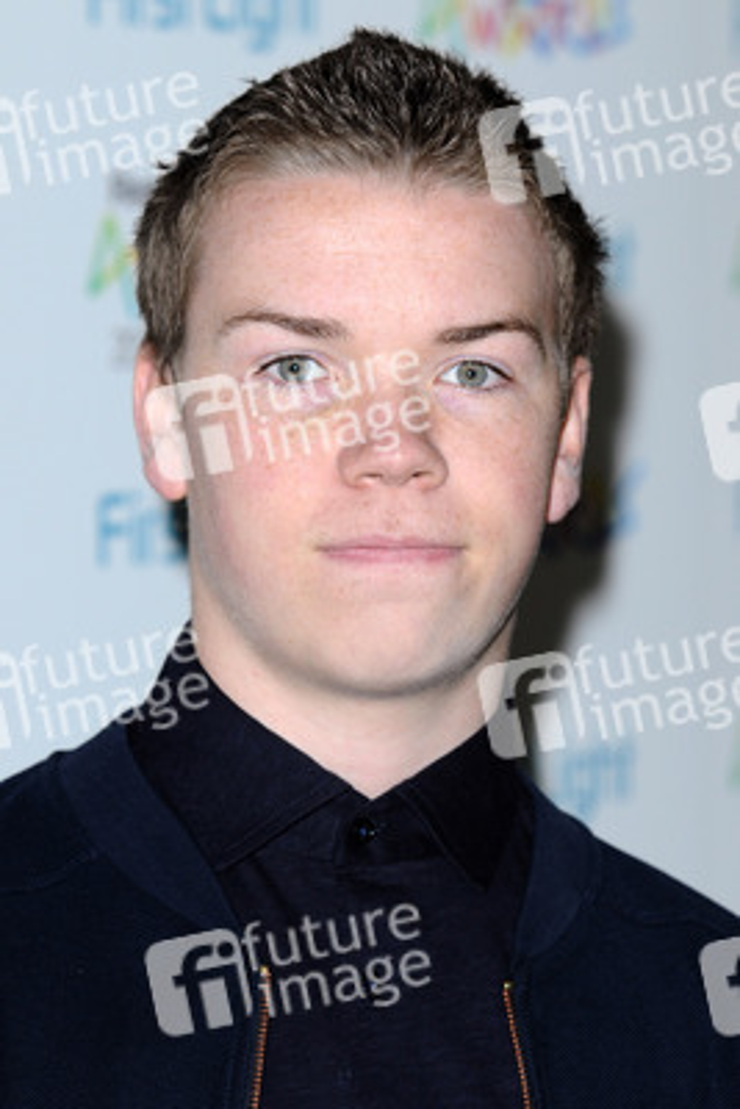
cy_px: 554
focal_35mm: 180
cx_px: 370
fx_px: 5545
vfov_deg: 11.4
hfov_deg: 7.6
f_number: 4.5
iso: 320
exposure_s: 1/200
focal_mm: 120
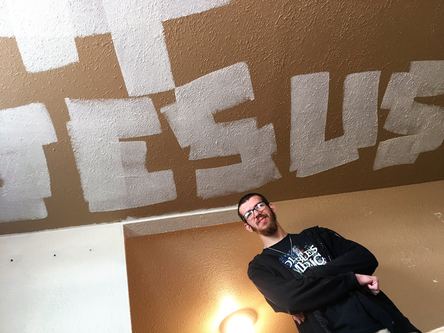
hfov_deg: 61.7
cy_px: 166
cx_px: 222
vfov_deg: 48.2
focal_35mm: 29
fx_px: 372
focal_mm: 4.15
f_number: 2.2
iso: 32
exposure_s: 1/15
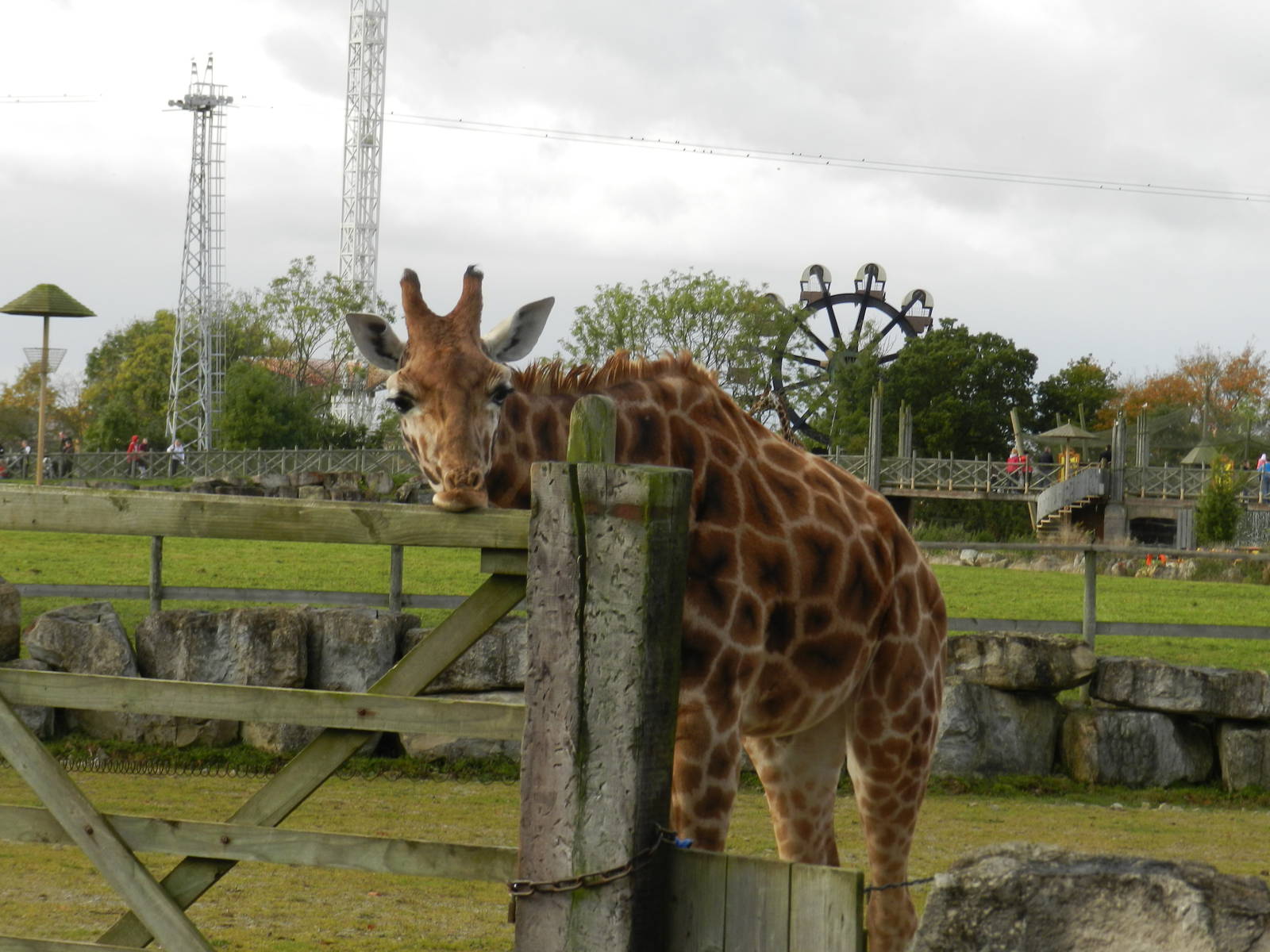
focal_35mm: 115
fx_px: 4219
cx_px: 635
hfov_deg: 17.1
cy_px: 476
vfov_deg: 12.9
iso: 160
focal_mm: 20.5
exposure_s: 1/320
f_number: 4.8
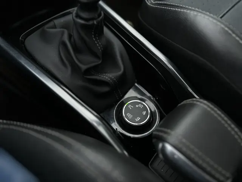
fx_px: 168
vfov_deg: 56.8
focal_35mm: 24
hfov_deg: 71.6
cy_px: 91
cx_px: 121
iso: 320
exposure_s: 1/60
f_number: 1.78
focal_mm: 6.86
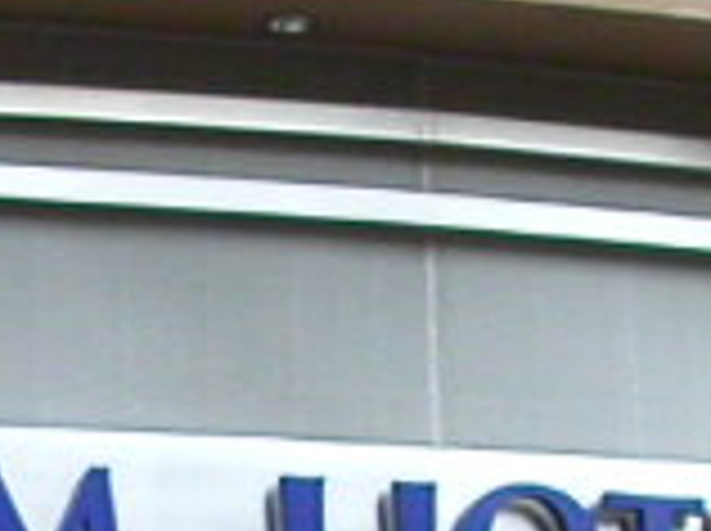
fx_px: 4922
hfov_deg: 8.1
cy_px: 940
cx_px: -369
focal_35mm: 240
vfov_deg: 6.1
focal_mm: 5.6
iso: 100
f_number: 2.7
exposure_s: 1/123
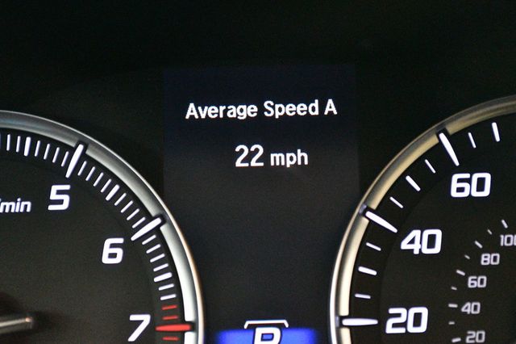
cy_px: 172
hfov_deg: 27.0
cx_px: 258
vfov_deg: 18.2
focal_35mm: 75
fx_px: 1074
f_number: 5.6
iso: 12800
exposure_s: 1/60
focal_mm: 50
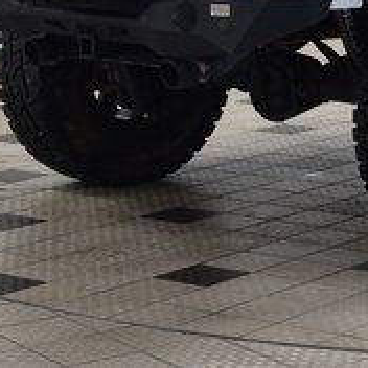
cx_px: 487
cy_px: -76
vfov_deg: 11.6
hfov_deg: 11.5
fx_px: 1780
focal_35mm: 148
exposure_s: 1/15
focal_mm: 32
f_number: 6.3
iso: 400
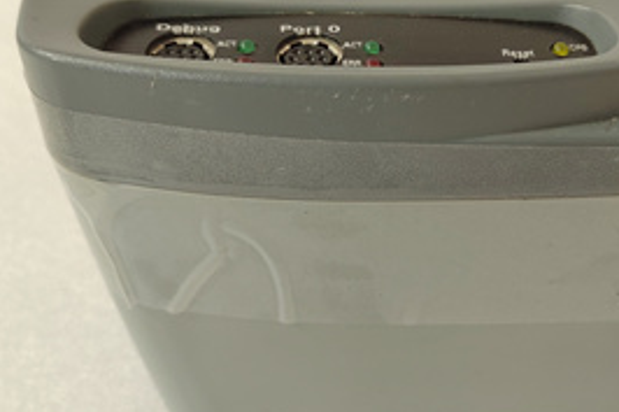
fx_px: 773
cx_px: 405
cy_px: 190
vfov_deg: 29.8
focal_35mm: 45
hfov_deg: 43.1
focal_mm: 5.52
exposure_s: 1/60
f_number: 1.9
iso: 1703
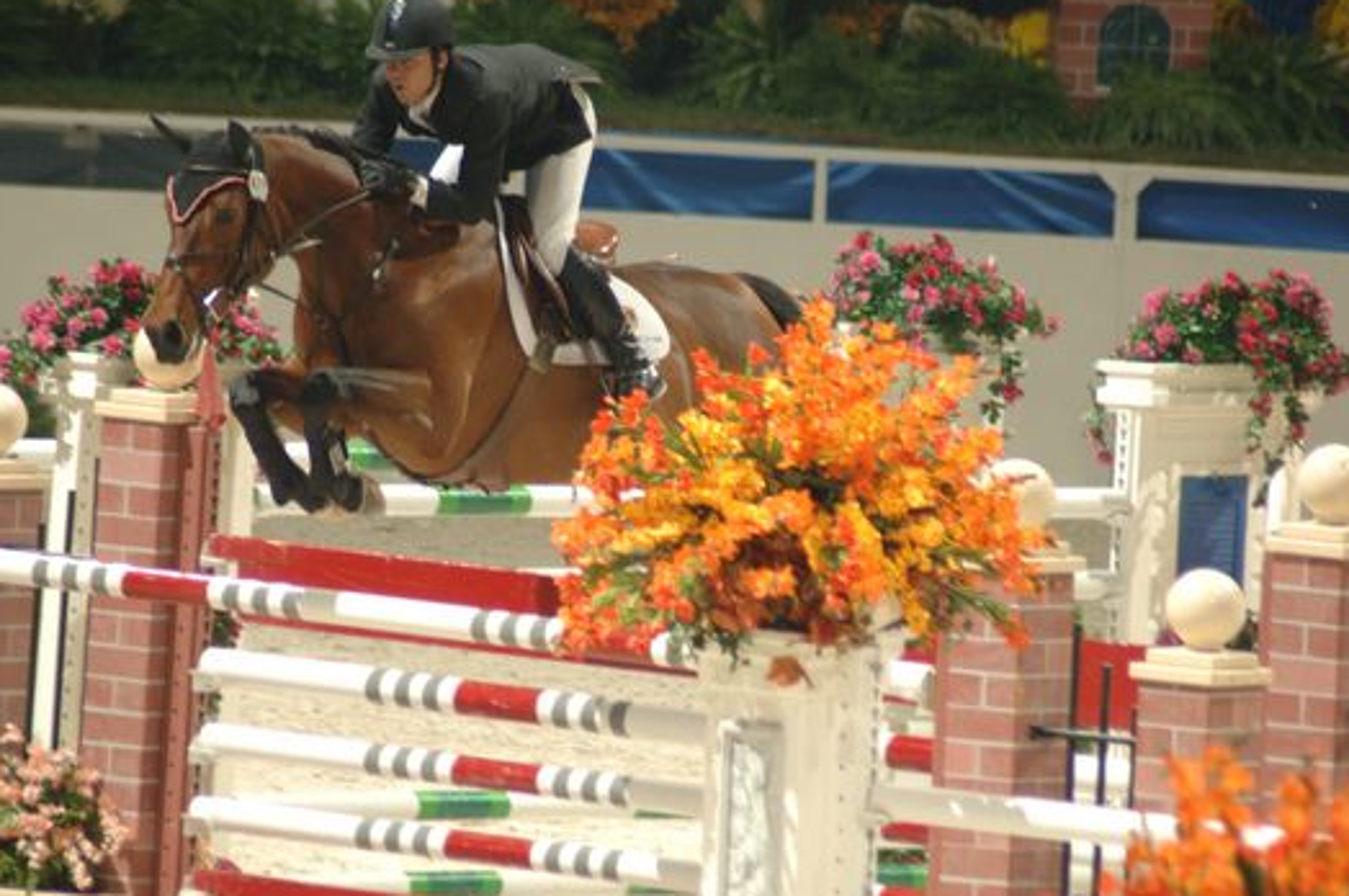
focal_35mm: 550
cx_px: 592
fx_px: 20584
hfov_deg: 3.8
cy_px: 470
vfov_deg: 2.5
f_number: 5.6
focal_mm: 300
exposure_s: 1/250
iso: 400
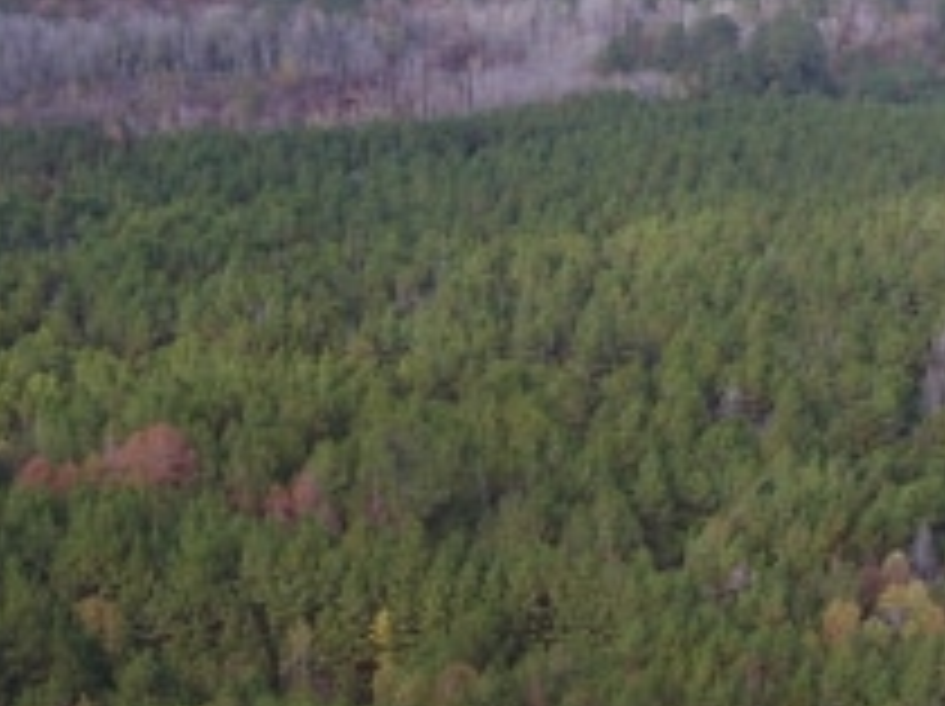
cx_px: 554
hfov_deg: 31.6
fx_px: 1663
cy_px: 850
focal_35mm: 61
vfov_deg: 22.1
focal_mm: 3.61
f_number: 2.8
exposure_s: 1/292
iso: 100
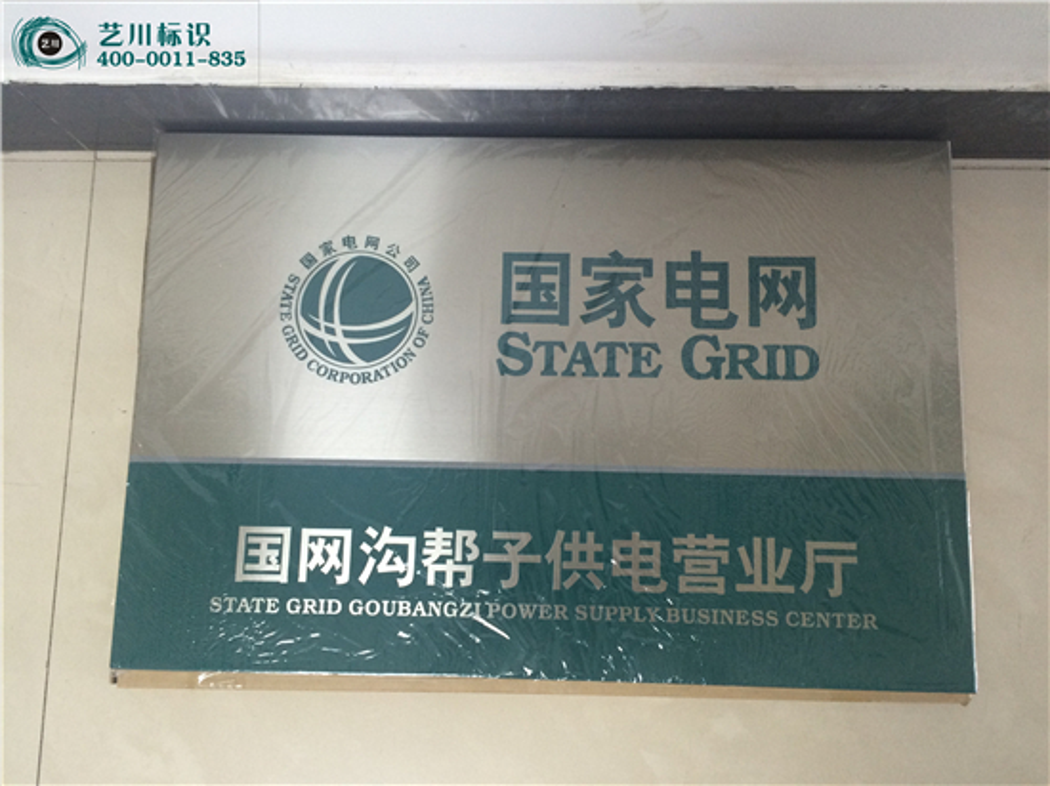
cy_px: 393
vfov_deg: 48.2
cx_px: 525
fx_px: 879
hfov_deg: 61.7
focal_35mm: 29
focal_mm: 4.15
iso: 160
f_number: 2.2
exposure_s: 1/33
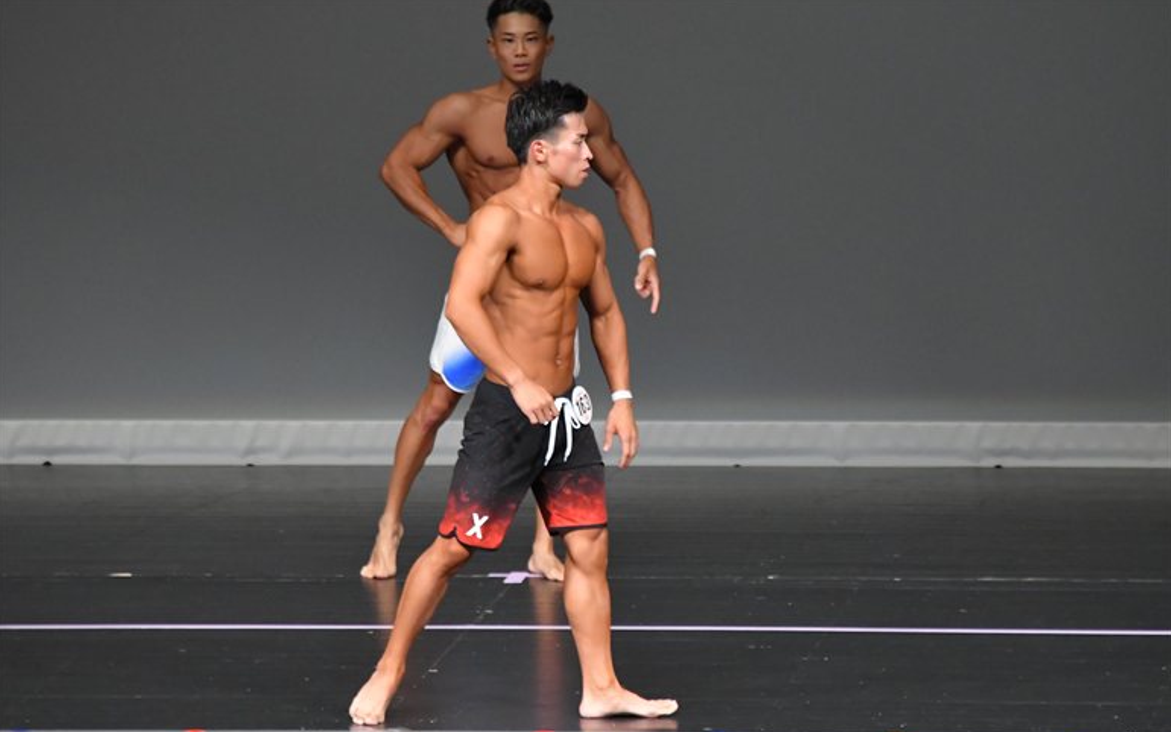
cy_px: 387
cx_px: 584
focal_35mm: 384
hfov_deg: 5.5
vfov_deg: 3.4
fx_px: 12256
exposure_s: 1/400
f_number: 5.6
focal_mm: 250
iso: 5000
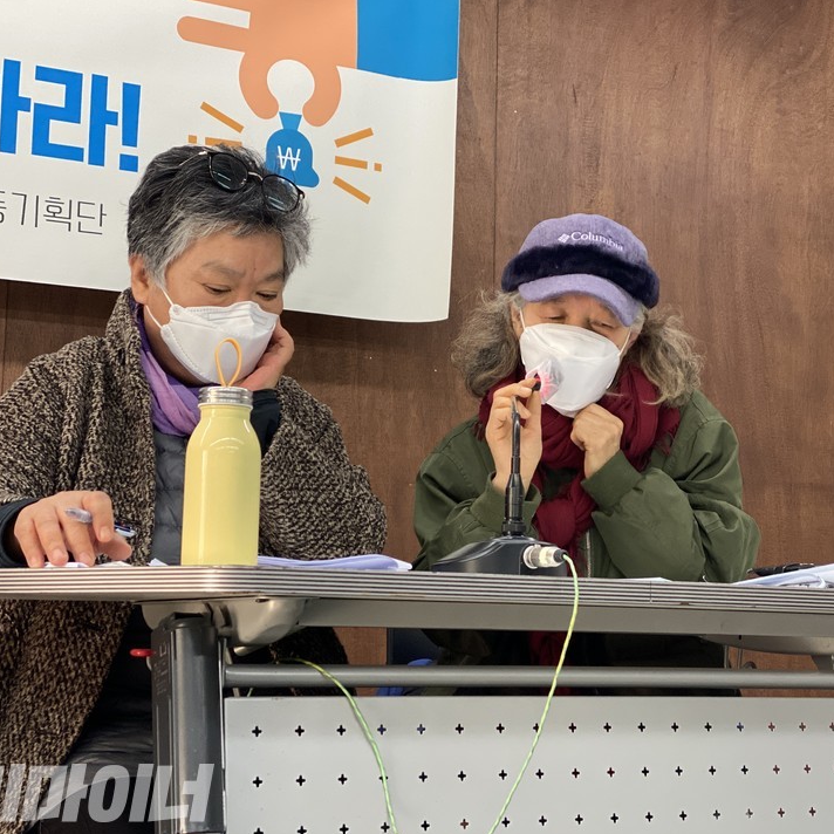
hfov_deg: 27.7
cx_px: 501
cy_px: 418
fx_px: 1690
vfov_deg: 27.7
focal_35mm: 62
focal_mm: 6
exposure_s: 1/120
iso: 160
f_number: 2
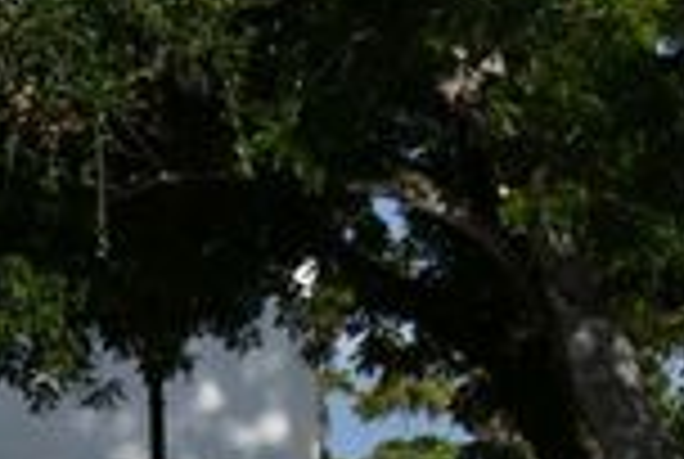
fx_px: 4969
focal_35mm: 261
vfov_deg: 5.3
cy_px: 612
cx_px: -662
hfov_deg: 7.6
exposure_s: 1/400
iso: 100
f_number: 10
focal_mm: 31
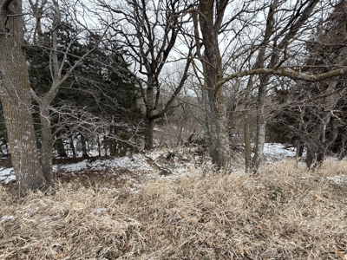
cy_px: 130
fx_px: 140
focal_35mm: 14
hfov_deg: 102.1
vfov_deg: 85.7
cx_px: 174
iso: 50
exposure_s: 1/344
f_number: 2.2
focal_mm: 2.22
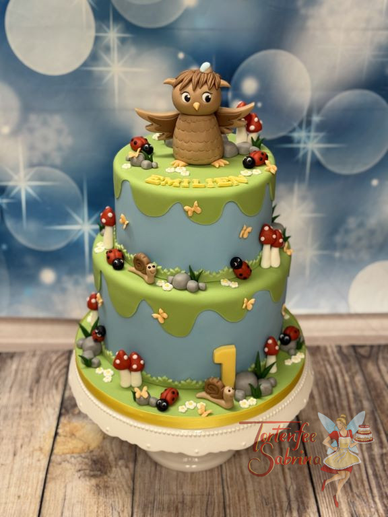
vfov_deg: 39.7
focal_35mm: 48
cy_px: 258
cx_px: 194
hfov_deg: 30.3
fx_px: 717
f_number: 1.78
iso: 64
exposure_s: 1/50
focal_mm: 6.76
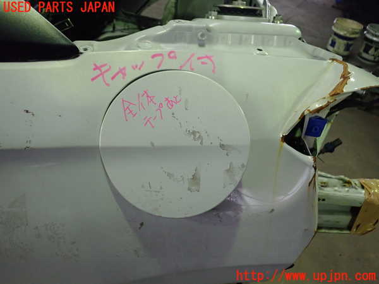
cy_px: 142
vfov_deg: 46.8
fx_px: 328
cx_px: 190
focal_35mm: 30
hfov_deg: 60.0
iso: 640
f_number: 2.3
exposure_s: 1/125
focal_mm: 5.5
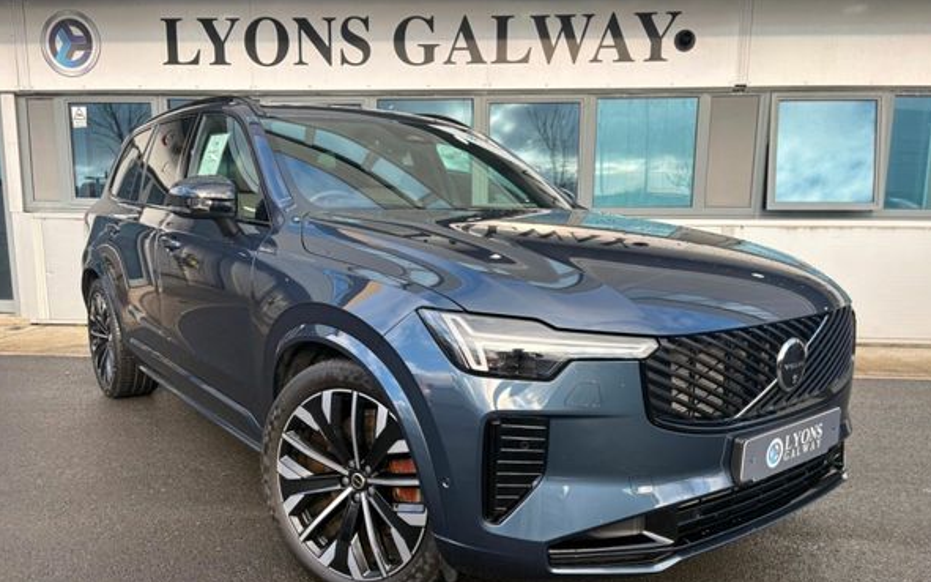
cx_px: 468
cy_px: 352
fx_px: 710
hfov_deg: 66.5
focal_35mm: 28
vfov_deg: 44.3
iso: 50
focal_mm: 5.96
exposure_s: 1/660
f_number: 1.6
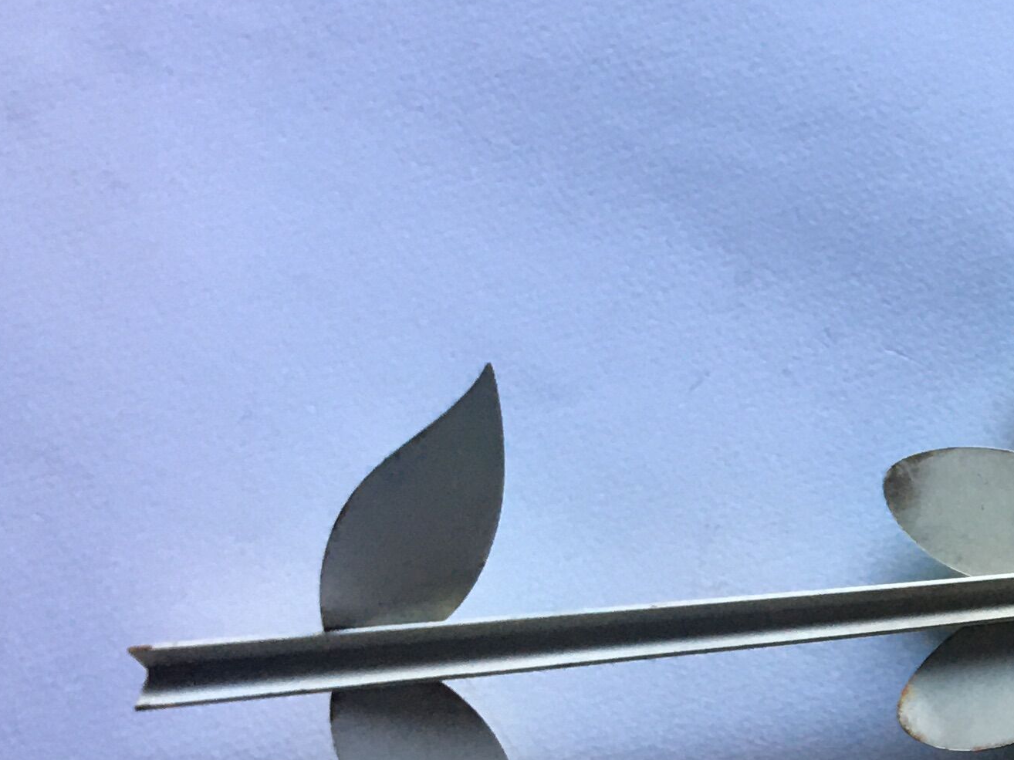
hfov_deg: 19.5
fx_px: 2607
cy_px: 613
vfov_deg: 16.5
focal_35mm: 89
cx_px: 1476
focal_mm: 4.15
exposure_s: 1/33
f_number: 2.2
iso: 40
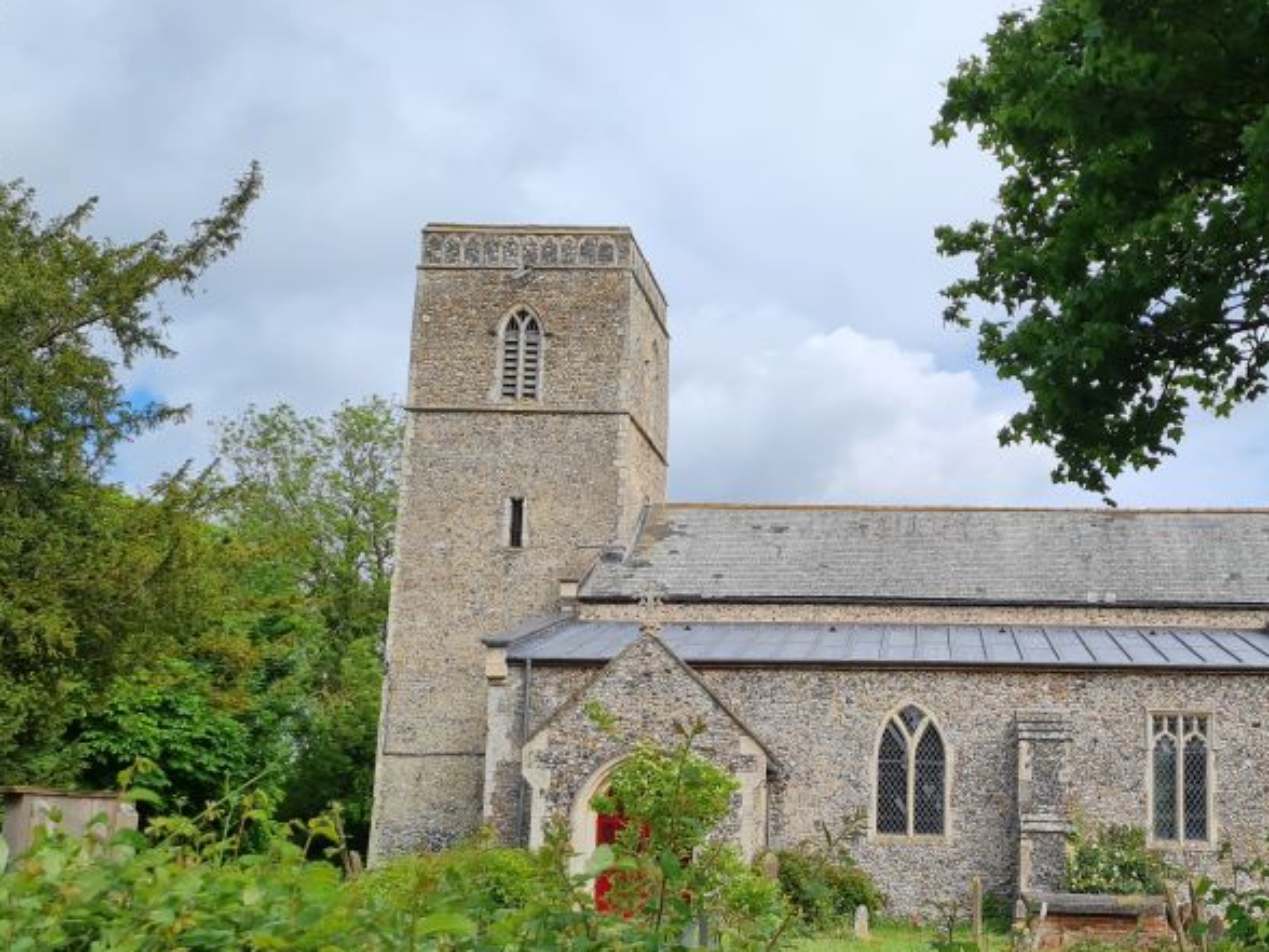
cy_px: 625
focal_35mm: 42
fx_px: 1540
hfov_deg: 43.7
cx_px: 917
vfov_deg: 34.1
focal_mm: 5.4
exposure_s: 1/1924
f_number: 1.8
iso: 50
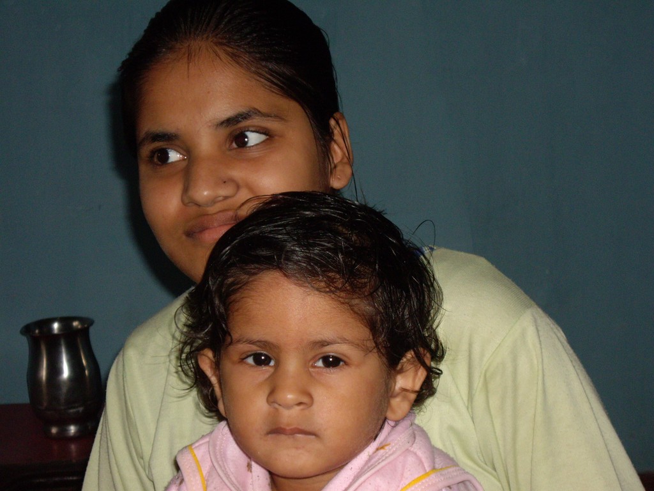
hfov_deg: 20.9
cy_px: 246
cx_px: 327
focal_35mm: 94
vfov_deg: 15.7
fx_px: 1776
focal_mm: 15.3
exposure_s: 1/100
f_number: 4.6
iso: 200
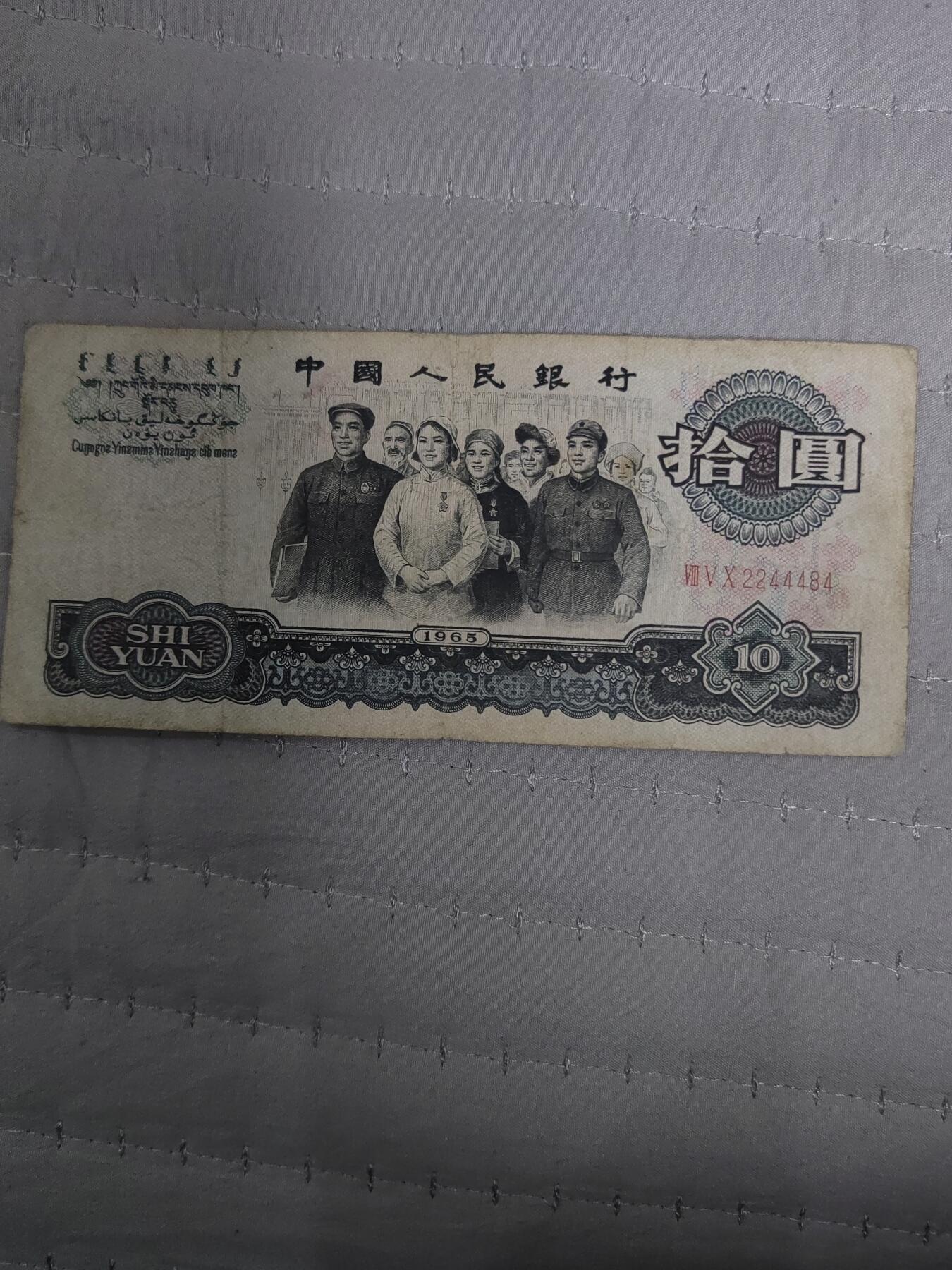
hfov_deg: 51.4
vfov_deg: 65.3
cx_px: 476
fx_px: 990
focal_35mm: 27
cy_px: 635
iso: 320
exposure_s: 1/33.3
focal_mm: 5.52
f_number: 1.9
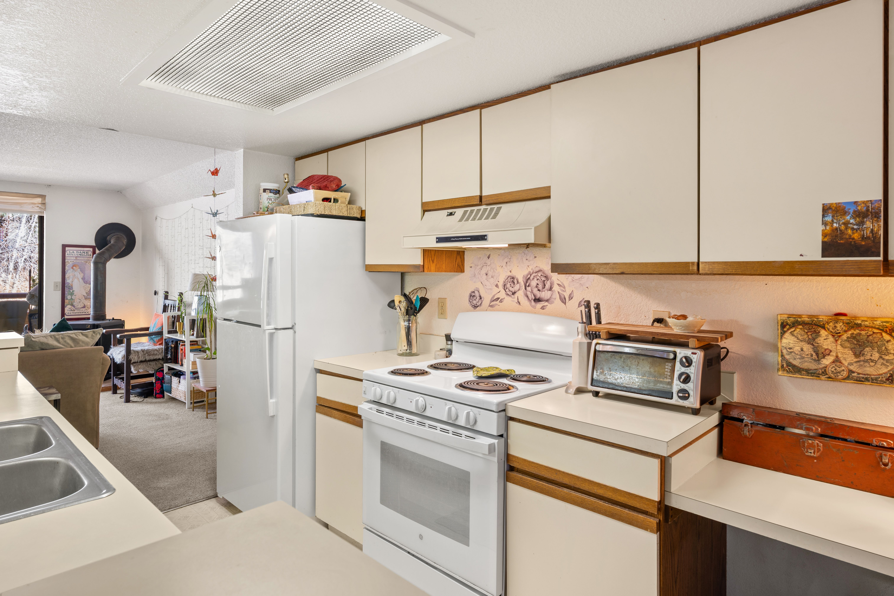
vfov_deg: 60.7
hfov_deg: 82.6
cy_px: 298
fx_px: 509
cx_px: 447
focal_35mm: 20
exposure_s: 1.3
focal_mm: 20.5
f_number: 7.1
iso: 125
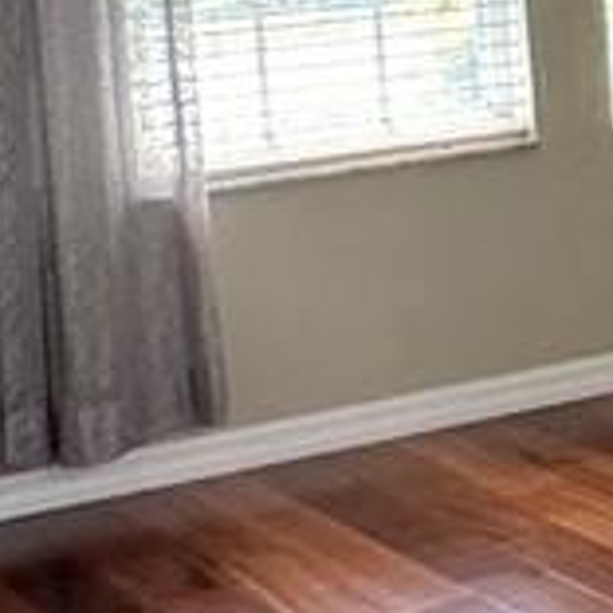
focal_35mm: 127
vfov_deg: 13.3
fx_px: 2544
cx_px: 1745
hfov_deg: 10.5
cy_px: -134
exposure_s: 1/120
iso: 320
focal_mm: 2.22
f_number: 2.2
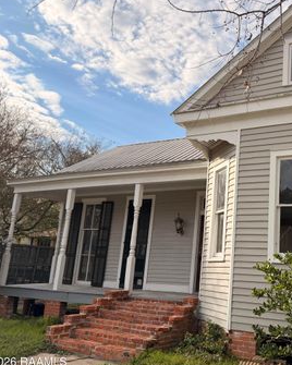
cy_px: 176
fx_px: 378
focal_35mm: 35
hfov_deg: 39.6
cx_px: 254
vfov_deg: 51.5
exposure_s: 1/5714
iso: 100
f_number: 1.78
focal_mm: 6.76
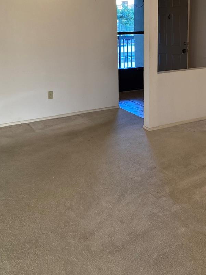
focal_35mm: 42
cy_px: 80
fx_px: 333
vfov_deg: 43.8
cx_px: 138
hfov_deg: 34.0
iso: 125
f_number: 1.8
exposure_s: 1/60
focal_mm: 3.99
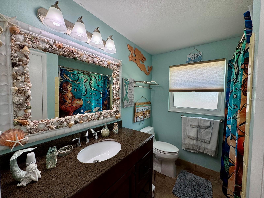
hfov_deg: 102.1
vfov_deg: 85.7
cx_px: 132
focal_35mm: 14
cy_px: 99
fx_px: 107
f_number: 2.2
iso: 40
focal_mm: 2.22
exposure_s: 1/150
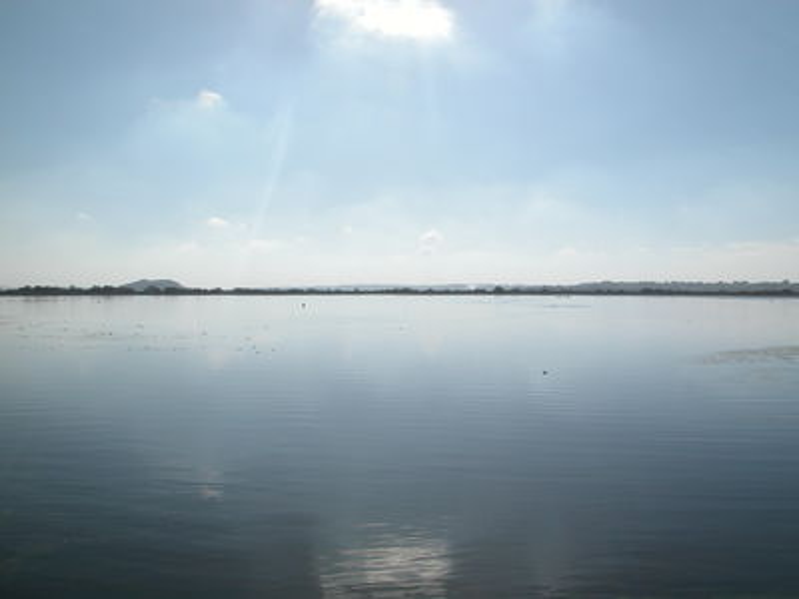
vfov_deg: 40.7
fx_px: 808
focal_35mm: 35
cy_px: 300
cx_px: 400
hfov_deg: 52.6
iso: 100
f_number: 8
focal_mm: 8.9
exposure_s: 1/773
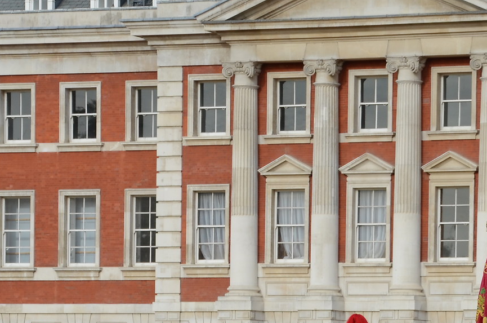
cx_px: 515
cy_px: 410
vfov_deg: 5.3
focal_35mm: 258
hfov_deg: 8.0
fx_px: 3483
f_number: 8
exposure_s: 1/250
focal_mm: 62
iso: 160
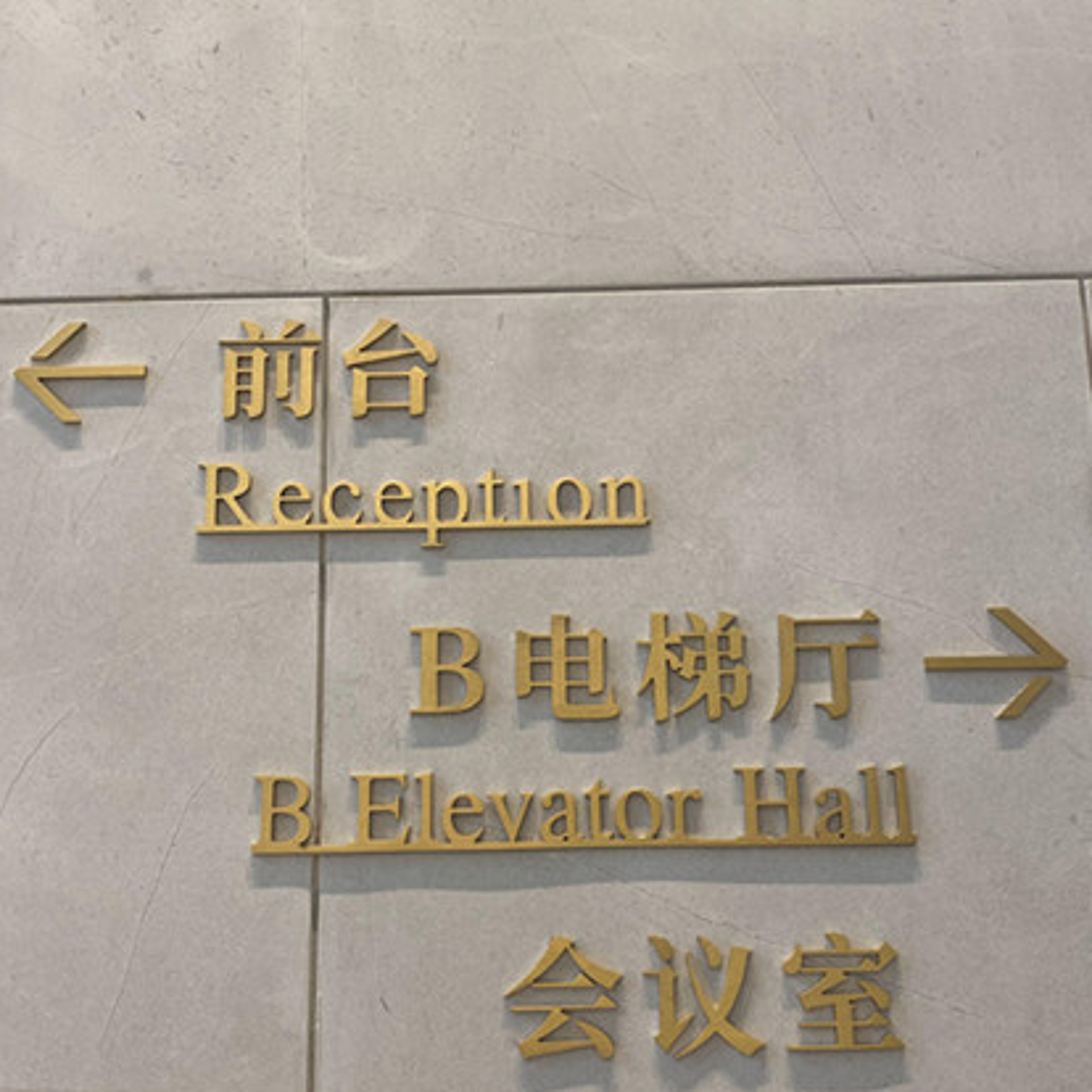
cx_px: 528
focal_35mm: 37
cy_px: 649
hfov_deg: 44.9
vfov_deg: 44.7
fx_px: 1321
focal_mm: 4.25
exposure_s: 1/50
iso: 64
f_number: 1.8
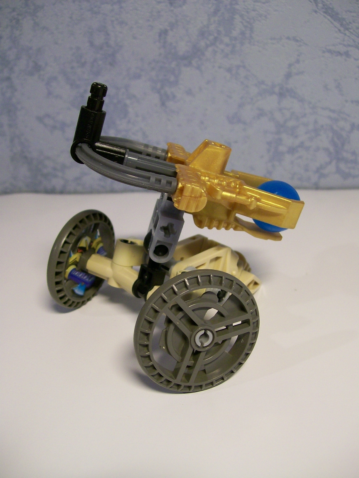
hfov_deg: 39.7
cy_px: 239
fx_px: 498
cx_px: 180
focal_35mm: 36
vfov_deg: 51.4
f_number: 2.7
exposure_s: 1/32
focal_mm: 6
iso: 129
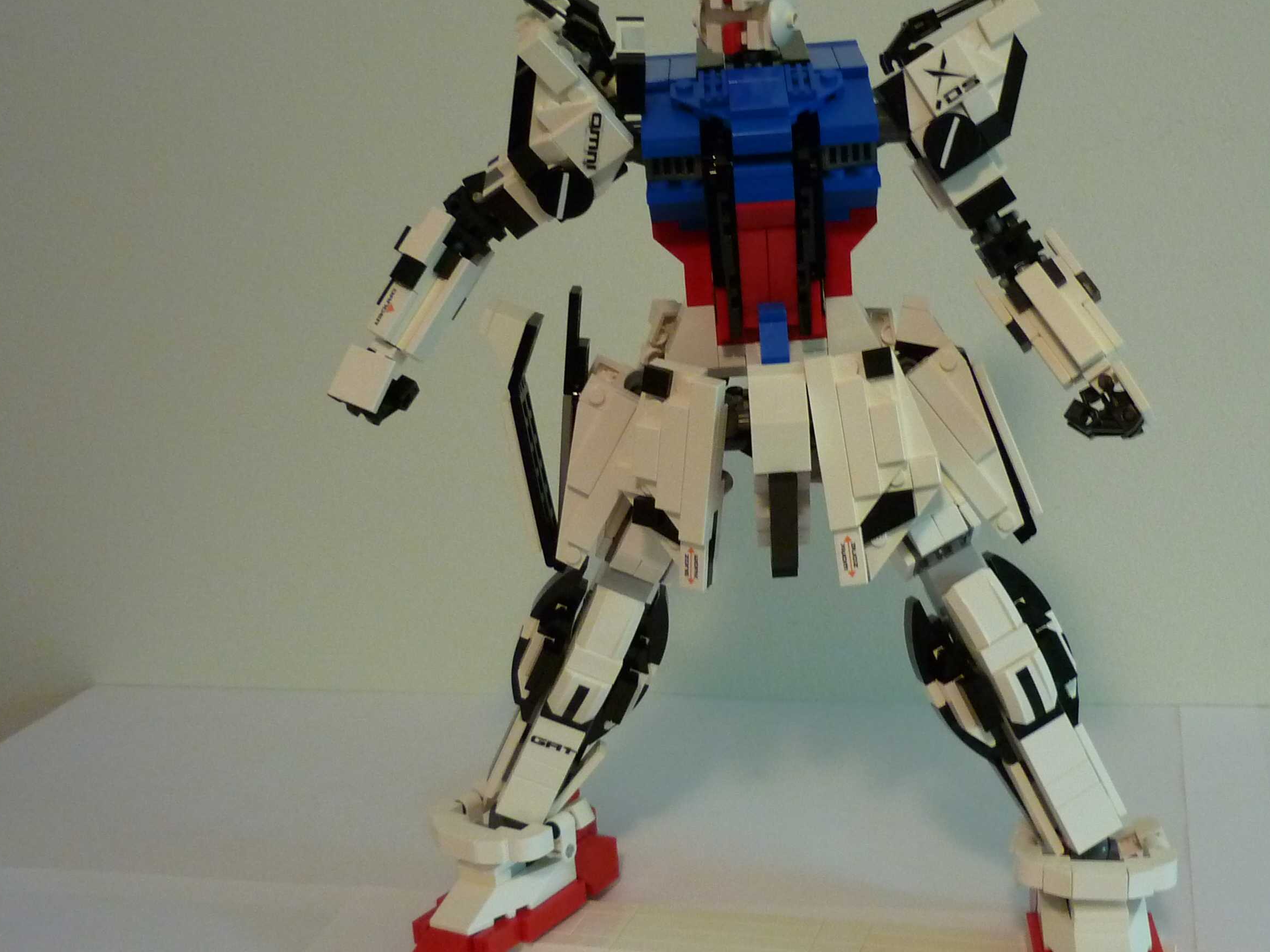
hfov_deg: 41.2
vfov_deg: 31.5
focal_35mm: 46
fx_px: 1687
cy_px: 419
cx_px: 704
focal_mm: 5.5
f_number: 2.8
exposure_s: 1/15
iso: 400
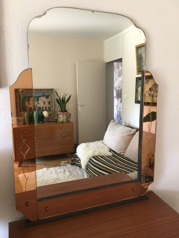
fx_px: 200
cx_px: 90
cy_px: 119
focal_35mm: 29
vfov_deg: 61.7
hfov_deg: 48.2
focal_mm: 4.15
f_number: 2.2
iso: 80
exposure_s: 1/17
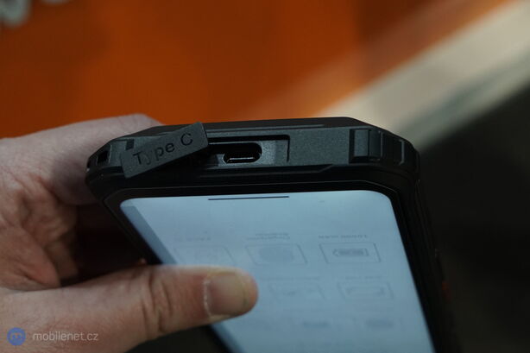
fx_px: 736
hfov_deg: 39.6
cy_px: 176
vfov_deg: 27.0
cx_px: 265
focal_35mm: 50
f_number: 8
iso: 3200
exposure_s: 1/160
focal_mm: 50
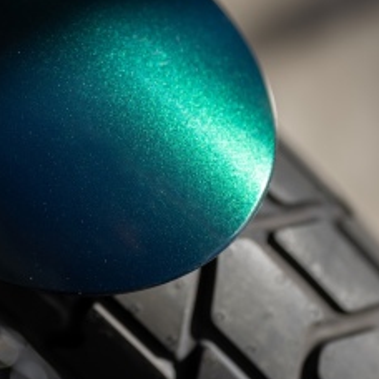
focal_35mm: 112
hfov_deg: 15.5
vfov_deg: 15.5
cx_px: 85
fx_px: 1387
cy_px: 105
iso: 100
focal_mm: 50
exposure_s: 1/1250
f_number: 1.8
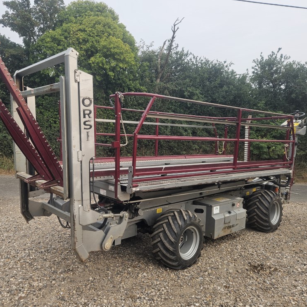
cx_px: 123
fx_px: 281
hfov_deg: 56.9
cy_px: 152
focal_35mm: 28
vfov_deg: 57.3
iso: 40
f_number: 1.8
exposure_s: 1/219
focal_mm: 5.4
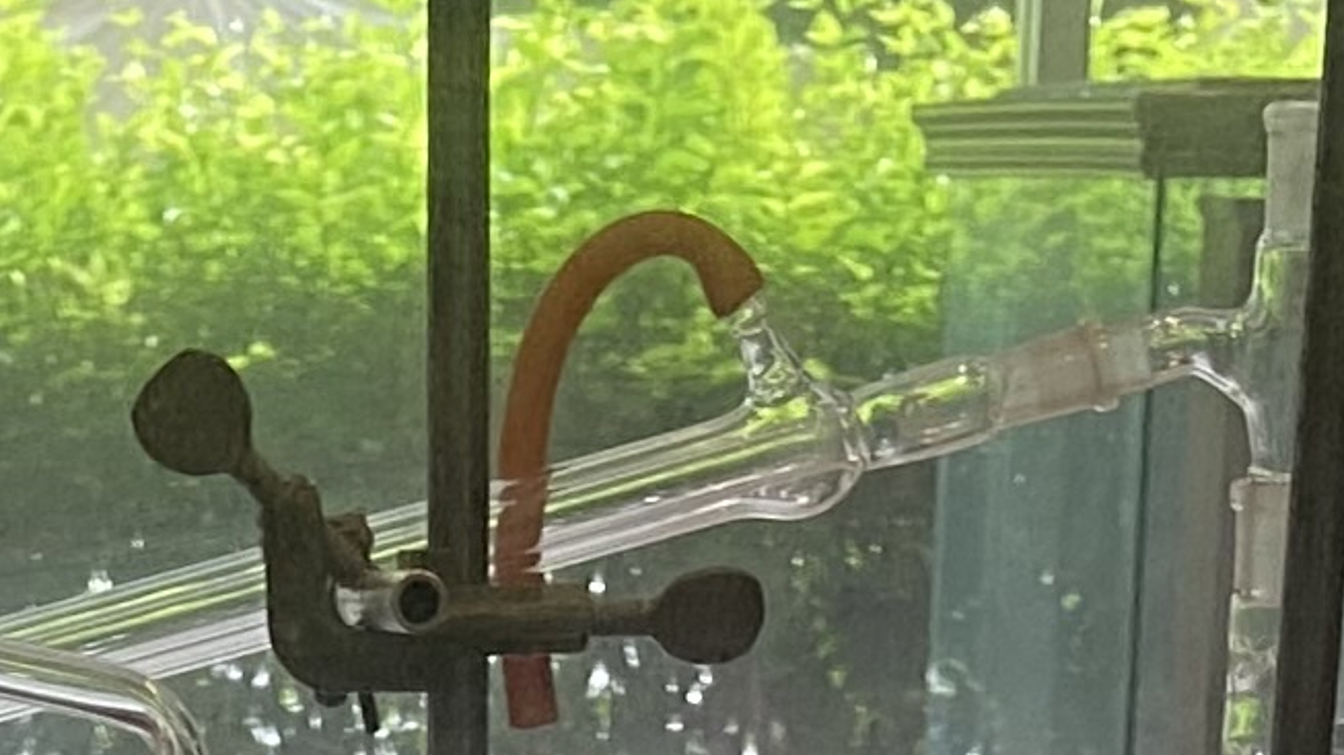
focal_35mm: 175
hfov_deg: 12.3
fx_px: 6235
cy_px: 2617
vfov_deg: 6.1
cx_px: 327
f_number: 1.8
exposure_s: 1/50
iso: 64
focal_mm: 4.25
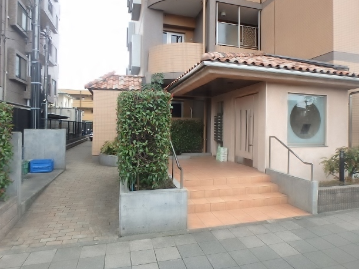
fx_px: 228
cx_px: 184
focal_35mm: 22
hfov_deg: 76.4
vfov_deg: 61.1
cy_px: 130
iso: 125
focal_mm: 3.7
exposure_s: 1/160
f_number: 3.5
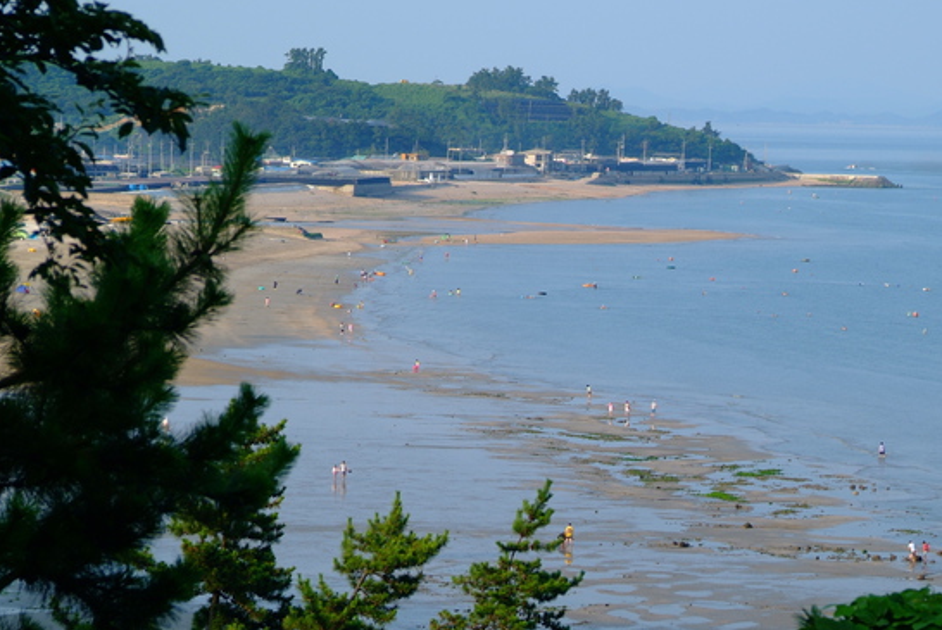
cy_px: 357
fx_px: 4295
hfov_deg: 12.5
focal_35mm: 164
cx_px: 567
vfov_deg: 8.4
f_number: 6.7
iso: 100
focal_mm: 85
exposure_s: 1/180
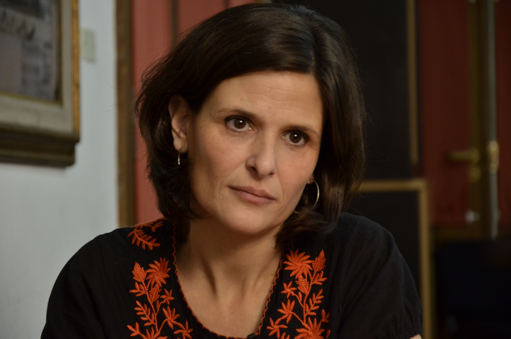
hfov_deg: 13.1
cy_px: 170
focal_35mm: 158
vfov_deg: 8.7
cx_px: 256
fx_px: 2231
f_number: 5.6
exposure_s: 1/80
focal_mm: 105
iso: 1000
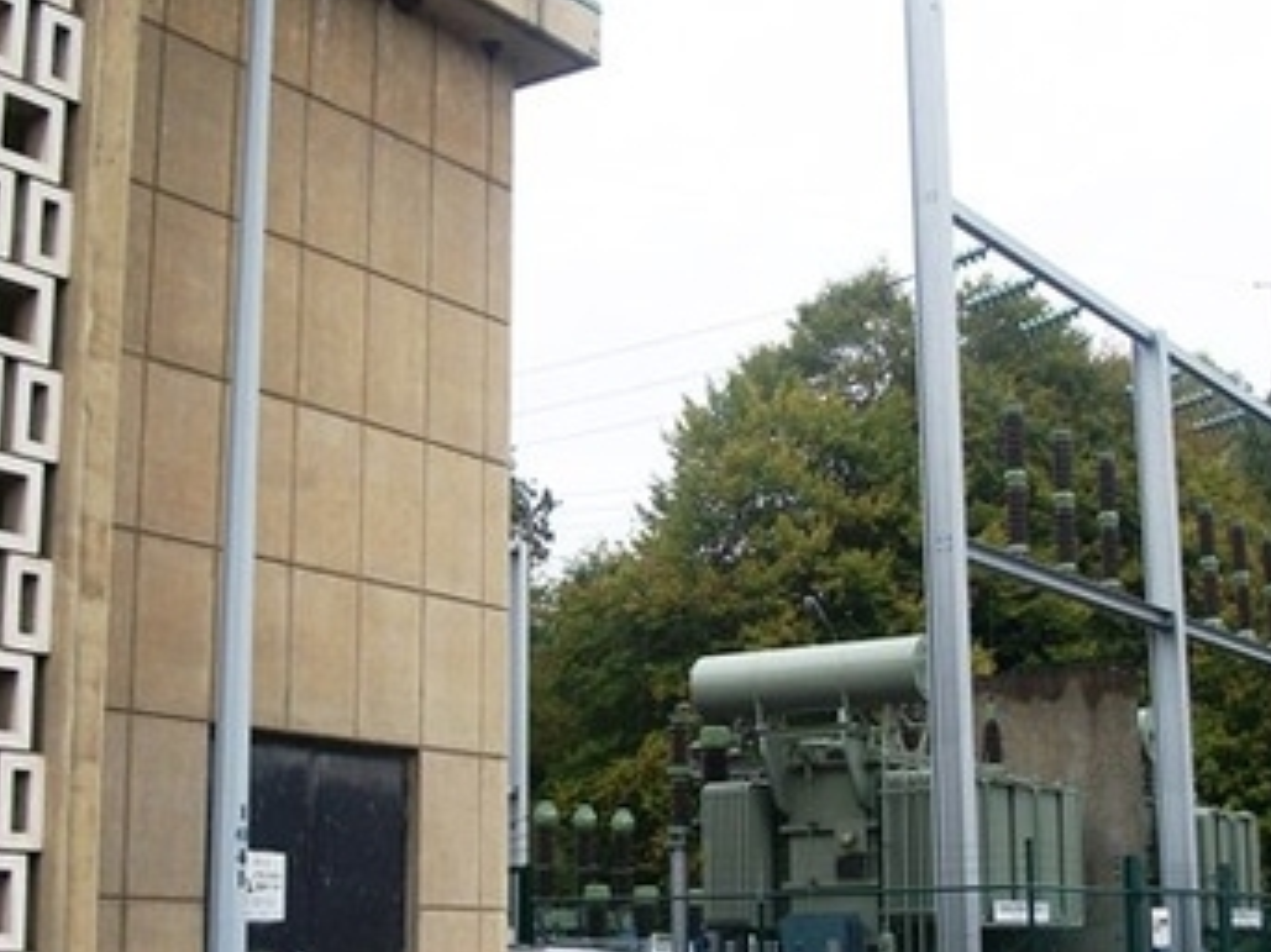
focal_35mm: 56
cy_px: 552
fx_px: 2055
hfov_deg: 34.4
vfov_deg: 26.1
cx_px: 652
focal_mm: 5.7
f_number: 2.9
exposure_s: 1/160
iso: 80
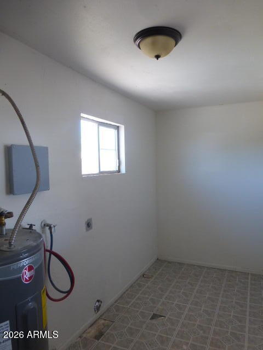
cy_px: 175
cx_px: 132
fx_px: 253
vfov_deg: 69.4
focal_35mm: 25
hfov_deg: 54.9
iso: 160
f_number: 3.3
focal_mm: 4.3
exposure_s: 1/60
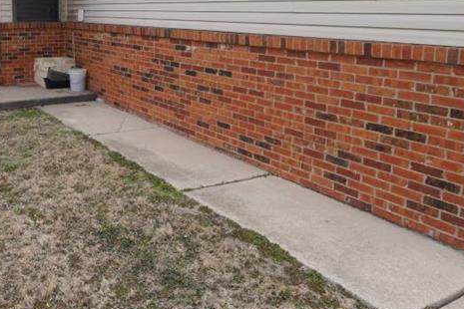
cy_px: 49
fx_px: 425
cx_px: 105
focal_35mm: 33
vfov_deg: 38.1
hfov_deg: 54.0
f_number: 5
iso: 100
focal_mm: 10
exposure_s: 1/100
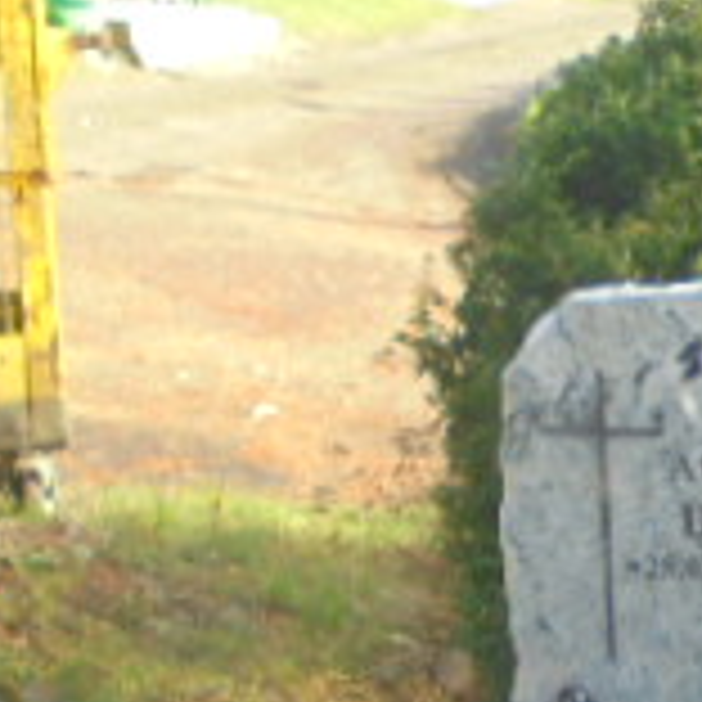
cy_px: 918
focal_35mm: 123
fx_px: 2822
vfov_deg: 13.6
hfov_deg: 12.9
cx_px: 1238
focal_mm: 6.1
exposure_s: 1/80
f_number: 4
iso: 100
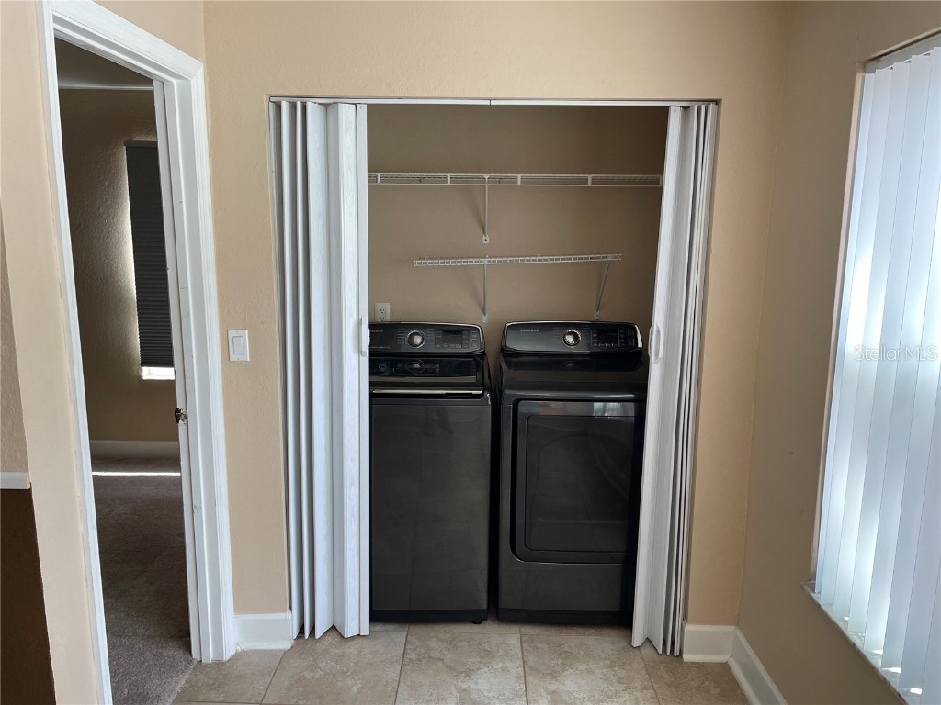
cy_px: 352
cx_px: 470
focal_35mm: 26
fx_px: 707
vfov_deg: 53.1
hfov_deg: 67.3
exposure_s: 1/121
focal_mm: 4.2
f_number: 1.6
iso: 125
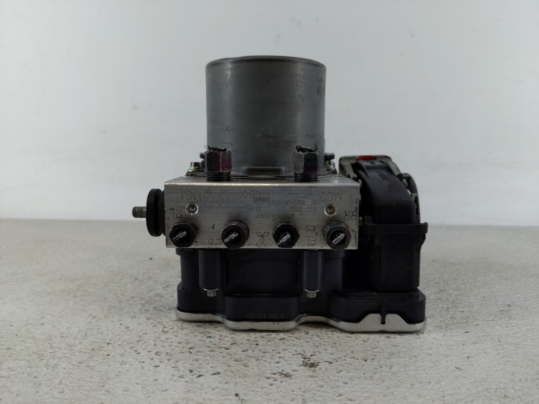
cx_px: 270
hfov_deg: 69.4
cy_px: 202
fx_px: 389
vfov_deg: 54.9
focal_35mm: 25
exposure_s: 1/142
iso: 60
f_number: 1.73
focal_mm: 4.38
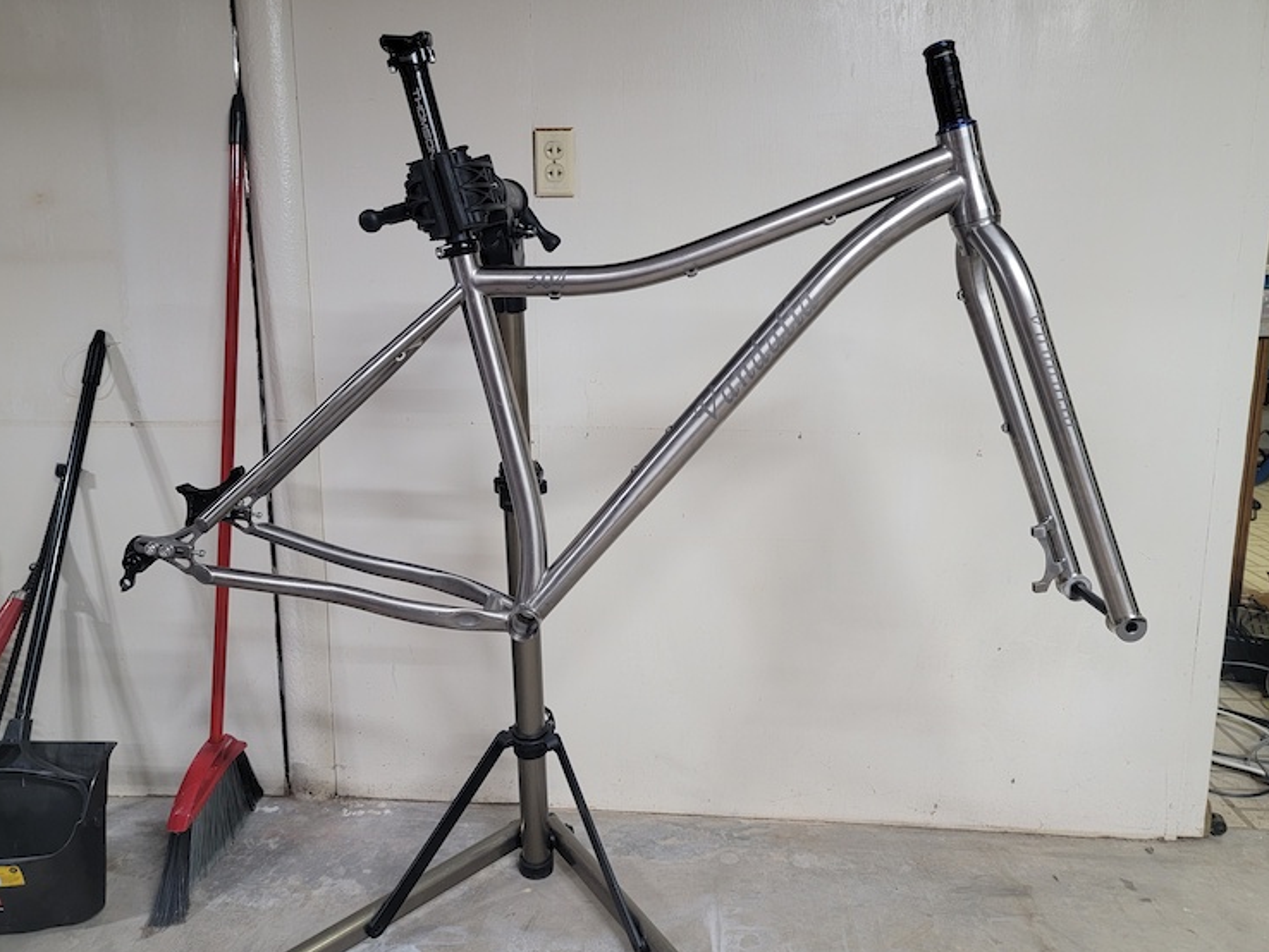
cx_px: 628
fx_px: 953
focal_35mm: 26
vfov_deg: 53.1
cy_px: 447
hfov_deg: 67.3
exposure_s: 1/60
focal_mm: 6.7
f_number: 1.8
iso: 200
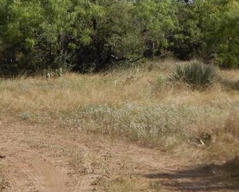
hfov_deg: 14.9
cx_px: 90
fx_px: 912
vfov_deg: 11.9
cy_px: 20
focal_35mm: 129
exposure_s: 1/1500
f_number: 3.7
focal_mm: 8.6
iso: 125
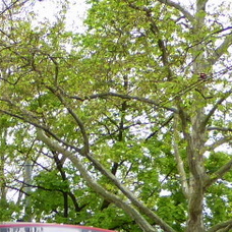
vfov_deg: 11.2
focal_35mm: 149
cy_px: 366
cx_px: -15
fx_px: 1130
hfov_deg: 11.6
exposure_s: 1/125
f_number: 3.5
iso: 80
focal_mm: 5.4
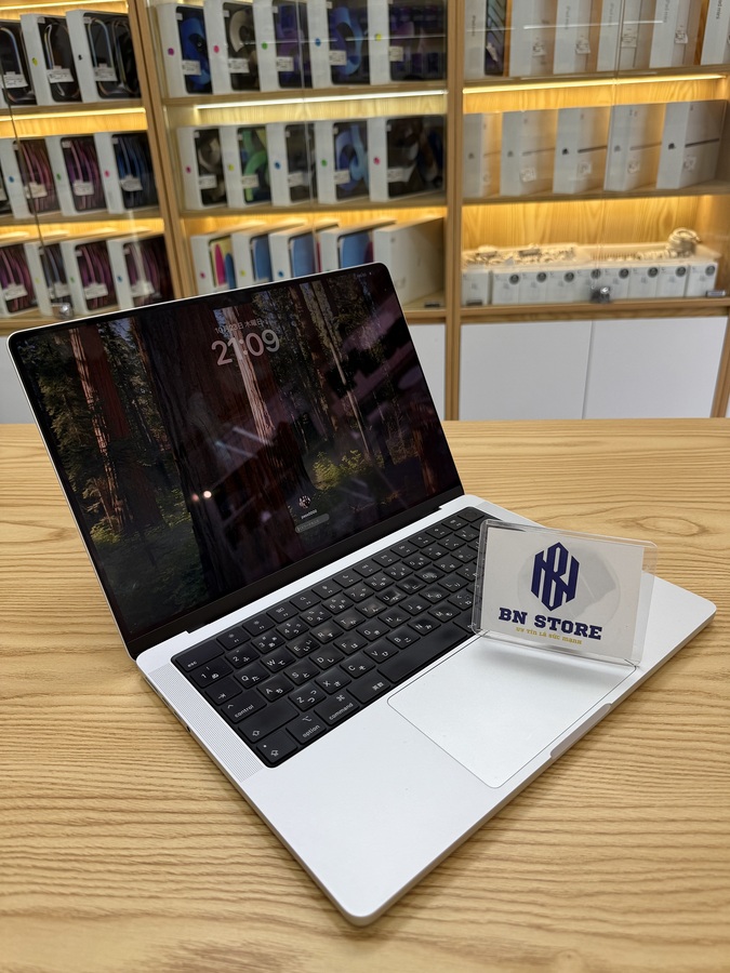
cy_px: 486
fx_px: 675
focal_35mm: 24
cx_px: 365
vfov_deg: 71.6
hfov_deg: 56.8
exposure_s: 1/121
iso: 50
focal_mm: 6.76
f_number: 1.78
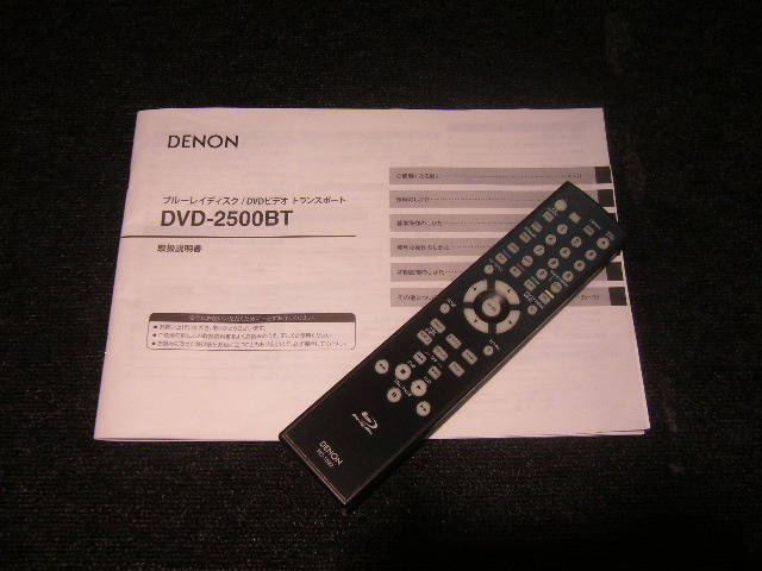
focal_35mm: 35
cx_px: 381
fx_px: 770
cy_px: 286
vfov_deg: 40.7
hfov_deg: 52.6
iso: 200
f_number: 2.8
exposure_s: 1/400
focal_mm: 5.8
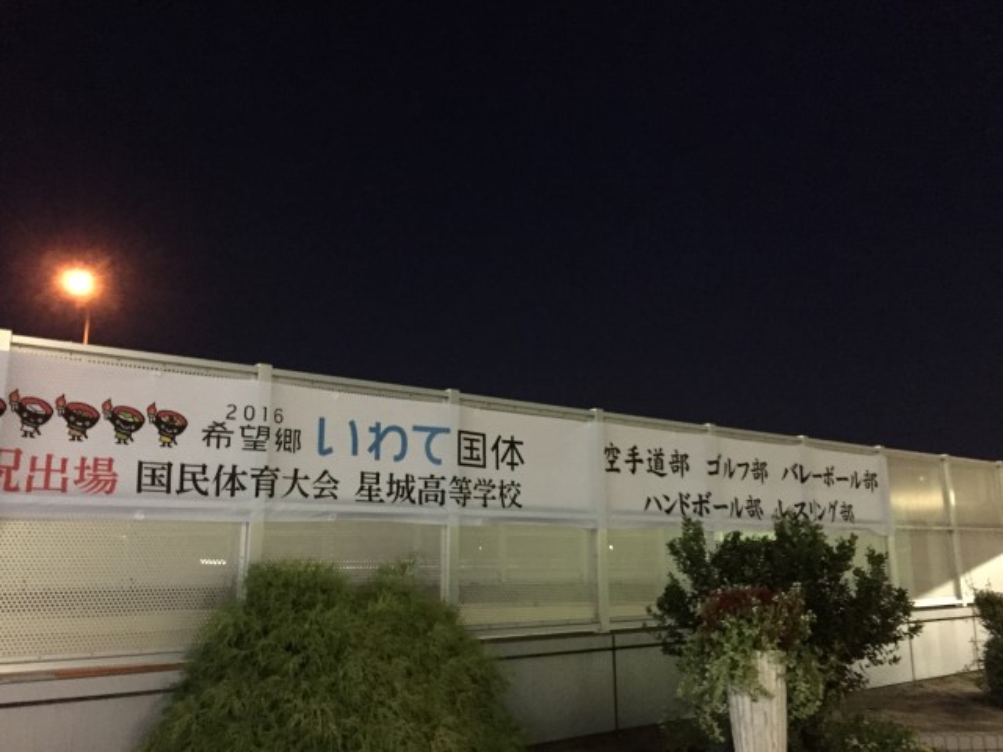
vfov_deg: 48.2
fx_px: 840
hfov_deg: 61.7
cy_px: 376
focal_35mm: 29
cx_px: 502
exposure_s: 1/15
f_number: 2.2
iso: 800
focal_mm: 4.15
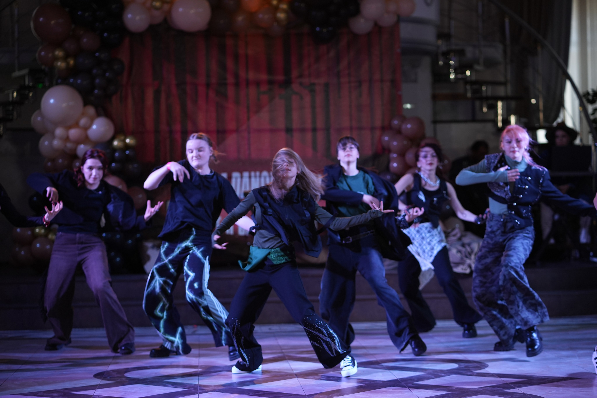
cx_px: 298
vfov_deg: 16.1
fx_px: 1410
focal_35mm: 85
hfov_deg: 23.9
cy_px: 199
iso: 800
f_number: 2.2
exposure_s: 1/400
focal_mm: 85
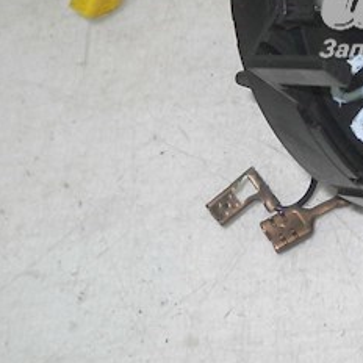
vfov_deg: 17.0
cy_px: 5
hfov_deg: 16.3
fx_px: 1186
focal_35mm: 100
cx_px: 499
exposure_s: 1/30
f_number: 5.5
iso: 80
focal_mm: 6.72
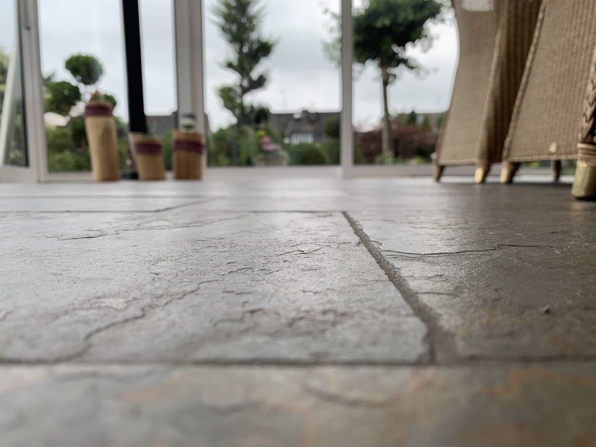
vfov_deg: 53.1
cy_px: 224
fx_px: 448
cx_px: 298
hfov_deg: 67.3
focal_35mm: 26
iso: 32
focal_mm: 4.25
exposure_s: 1/121
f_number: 1.8
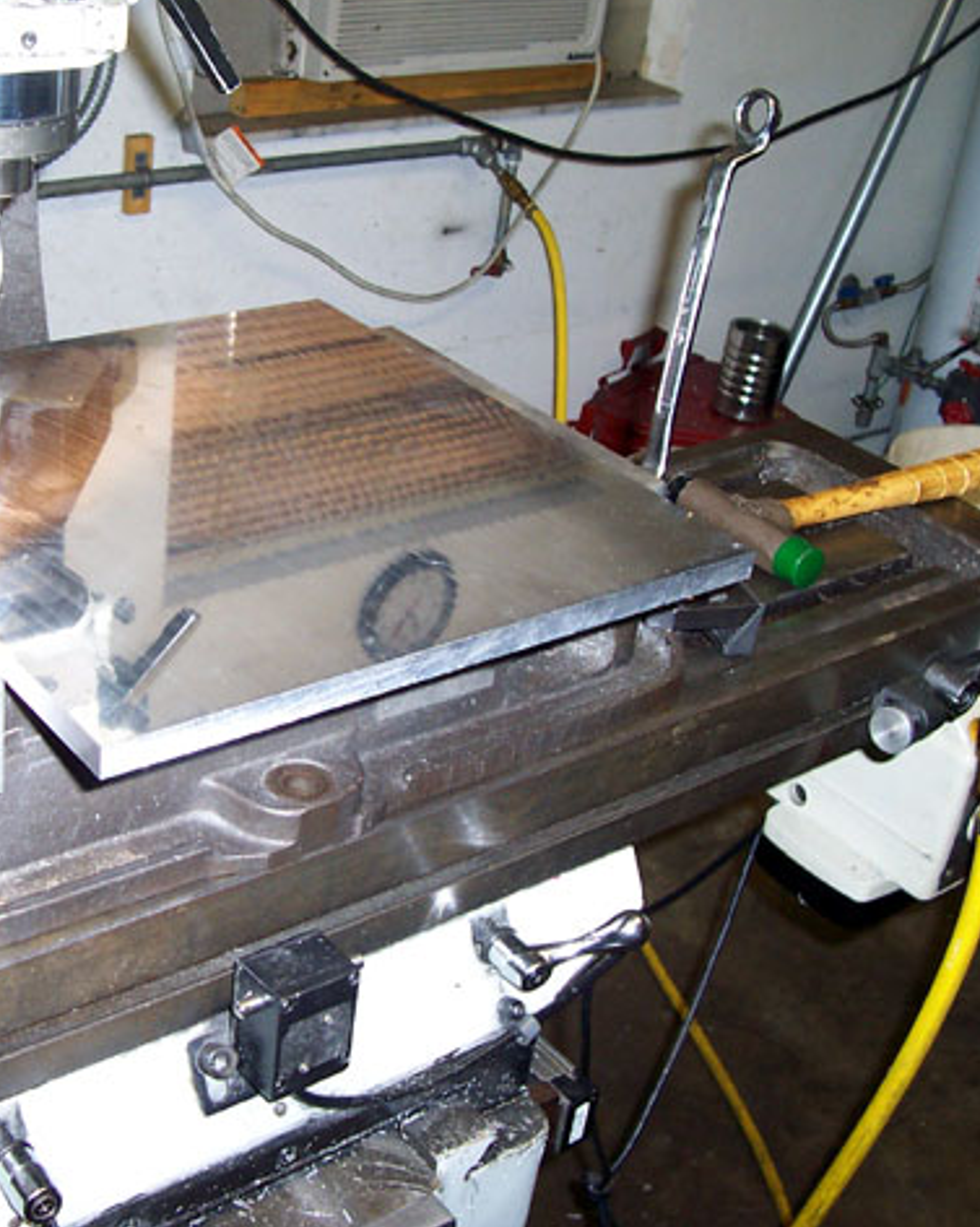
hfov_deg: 30.6
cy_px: 606
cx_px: 322
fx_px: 1778
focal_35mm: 49
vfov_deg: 38.1
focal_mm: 5.6
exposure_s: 1/60
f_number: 2.8
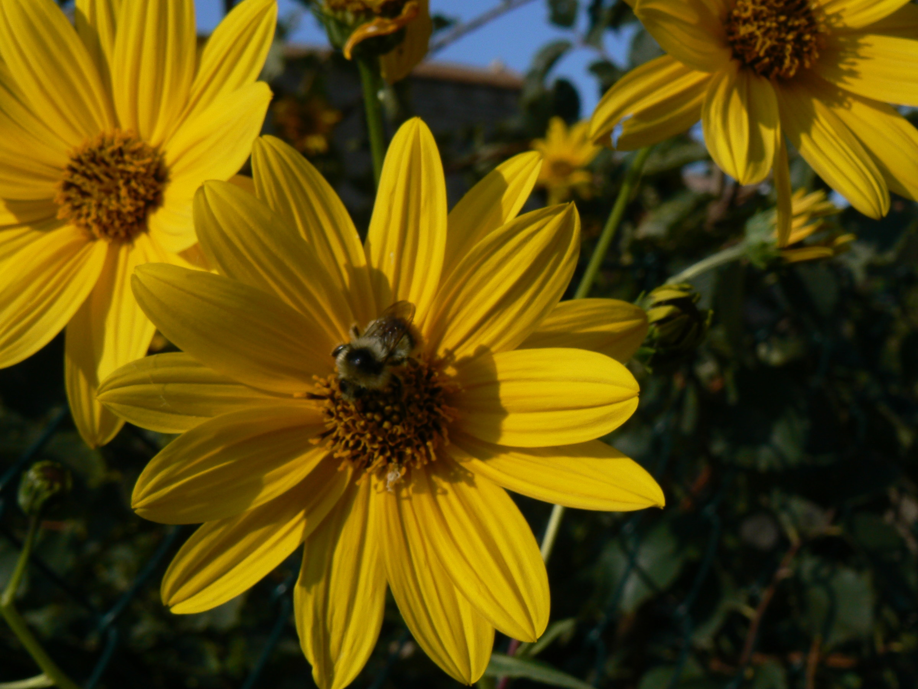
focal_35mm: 67
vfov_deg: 21.9
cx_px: 459
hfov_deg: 29.0
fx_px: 1777
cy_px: 344
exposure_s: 1/500
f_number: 7.1
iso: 80
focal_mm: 11.2
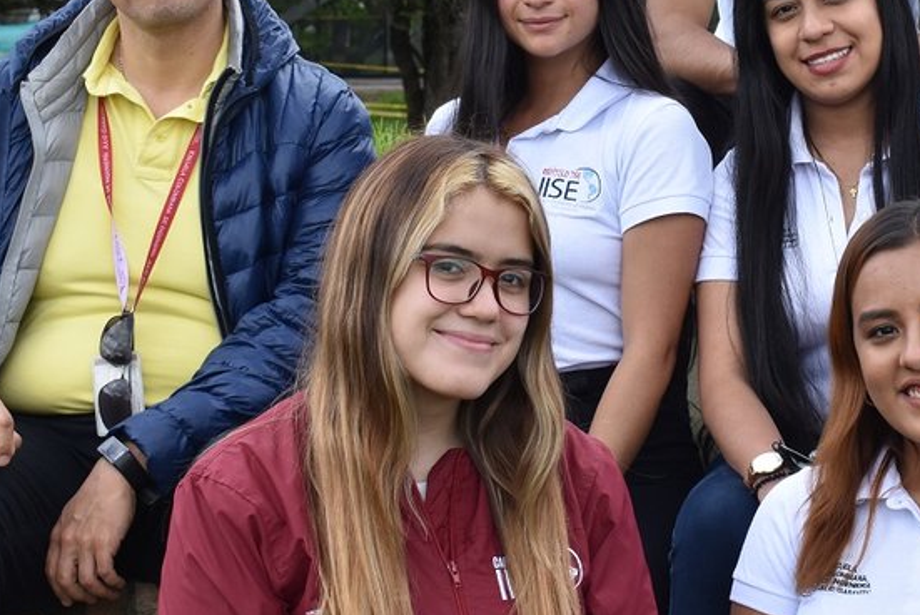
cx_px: 796
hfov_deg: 18.2
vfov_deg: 12.3
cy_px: 221
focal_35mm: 111
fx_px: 2838
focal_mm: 34
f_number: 8
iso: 560
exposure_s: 1/500
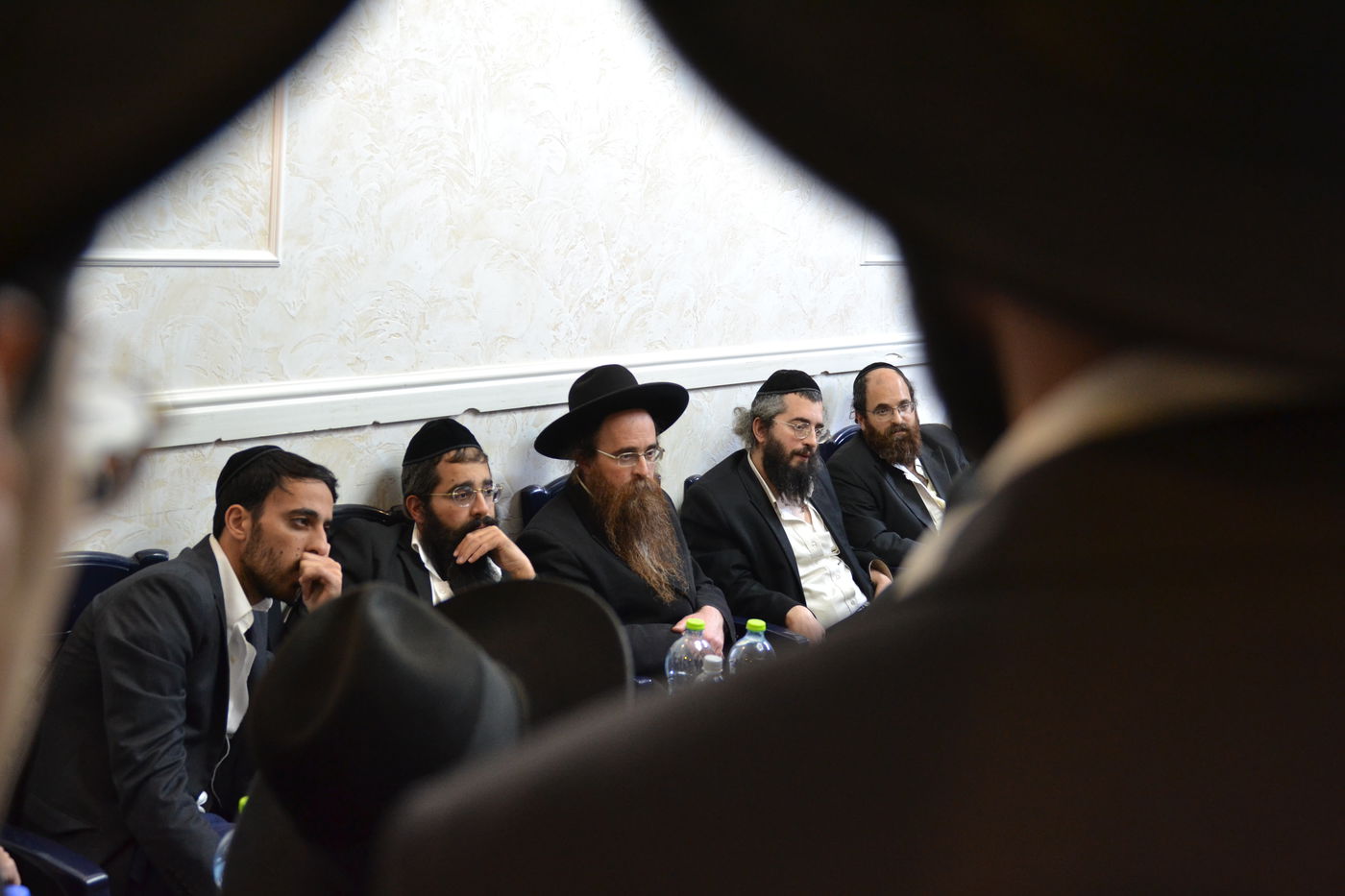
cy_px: 448
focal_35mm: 39
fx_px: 1457
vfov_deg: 34.2
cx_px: 672
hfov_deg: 49.6
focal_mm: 26
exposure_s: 1/60
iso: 800
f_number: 2.8
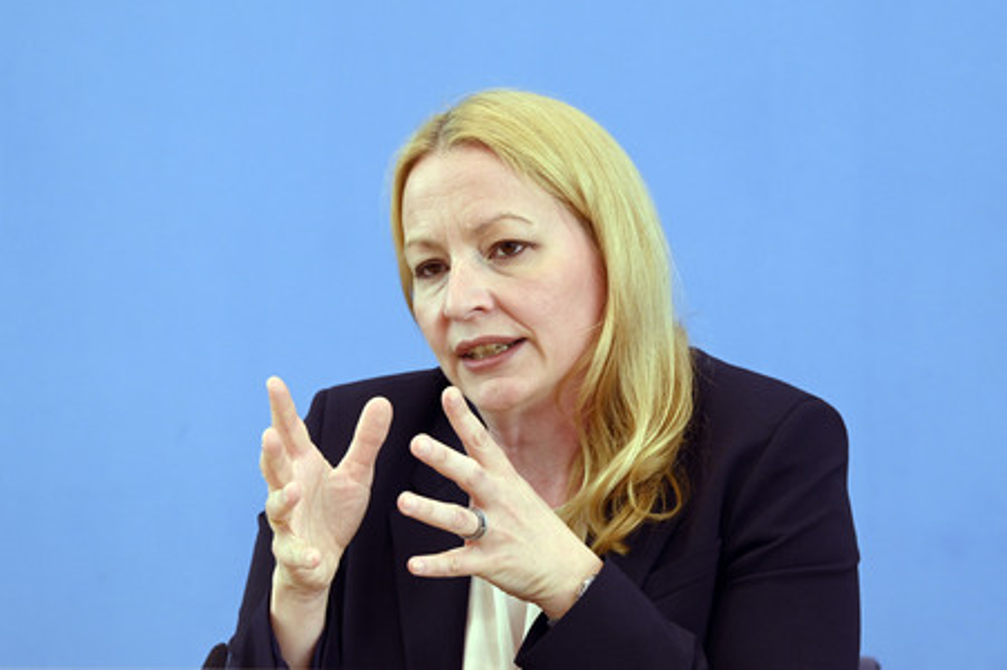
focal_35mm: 122
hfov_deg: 16.8
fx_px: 3410
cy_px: 335
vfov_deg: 11.2
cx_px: 504
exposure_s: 1/800
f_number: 6.3
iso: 3200
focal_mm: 122
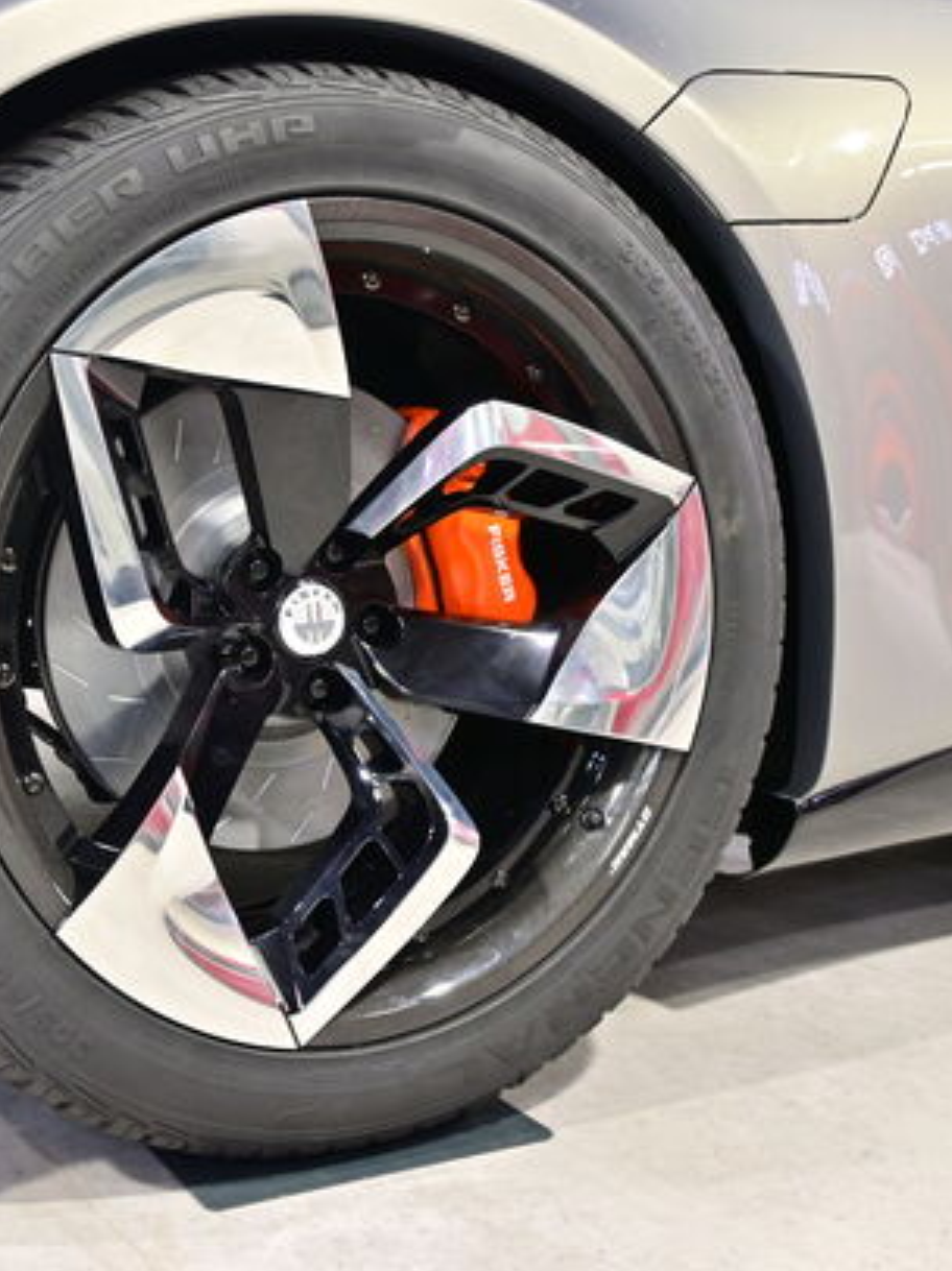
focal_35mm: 49
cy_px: 634
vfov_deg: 38.9
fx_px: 1802
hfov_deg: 29.1
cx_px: 222
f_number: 5.6
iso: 800
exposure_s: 1/15
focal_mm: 22.5
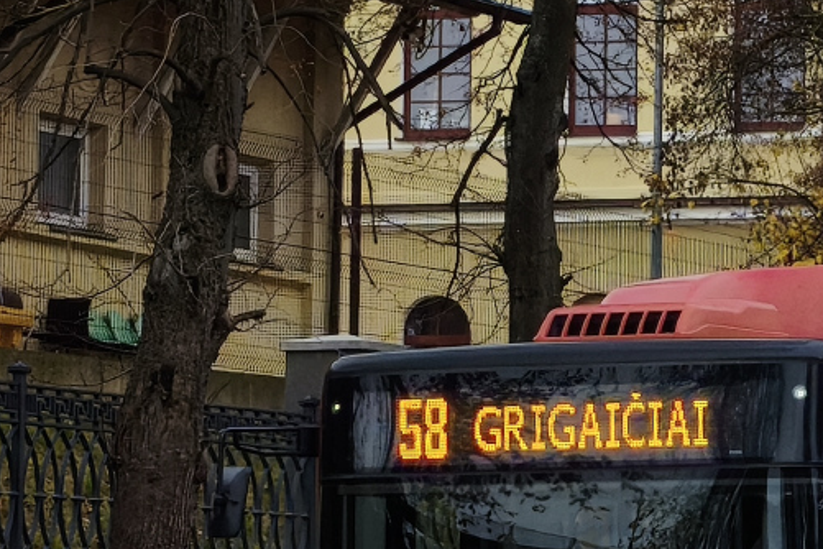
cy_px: 461
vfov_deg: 5.9
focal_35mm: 232
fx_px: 5303
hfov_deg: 8.8
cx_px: 877
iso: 80
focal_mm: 4.94
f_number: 1.5
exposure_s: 1/368
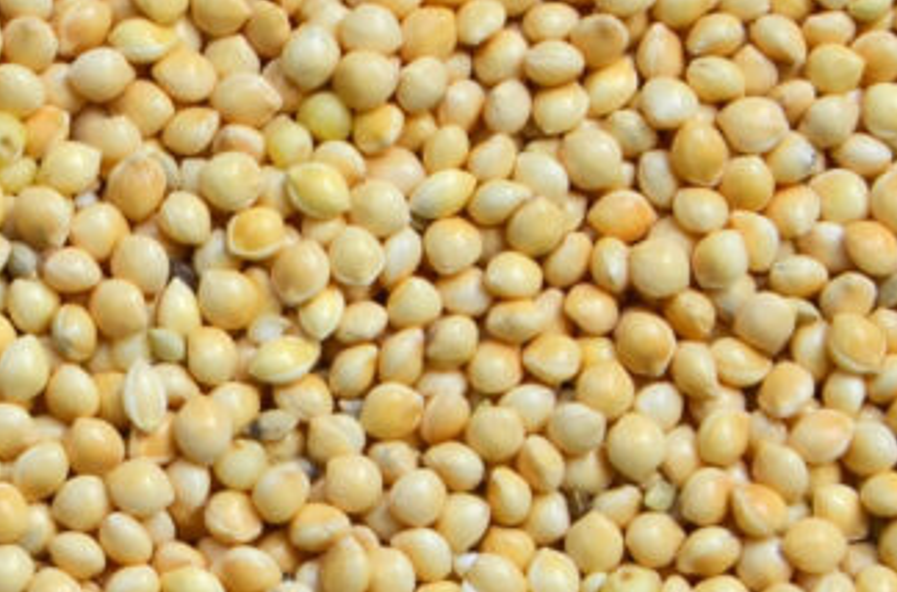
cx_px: -407
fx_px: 8844
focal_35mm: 356
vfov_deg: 3.8
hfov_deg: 5.8
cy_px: 585
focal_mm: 50
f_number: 13
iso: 100
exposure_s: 1/125
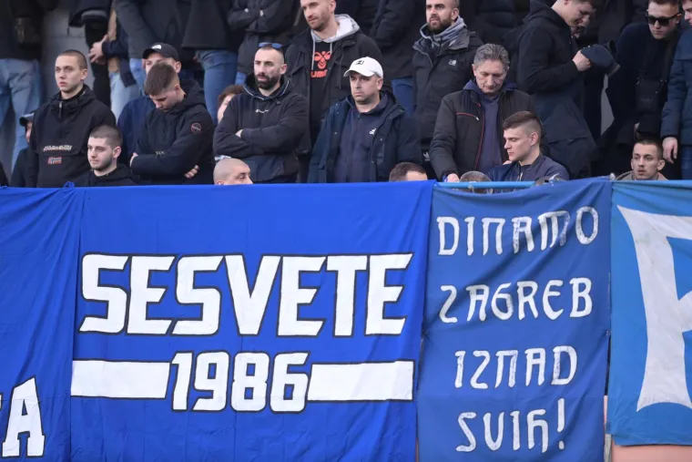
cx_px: 346
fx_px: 7690
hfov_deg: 5.2
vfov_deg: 3.4
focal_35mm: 400
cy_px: 231
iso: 2000
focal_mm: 400
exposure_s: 1/1000
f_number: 2.8
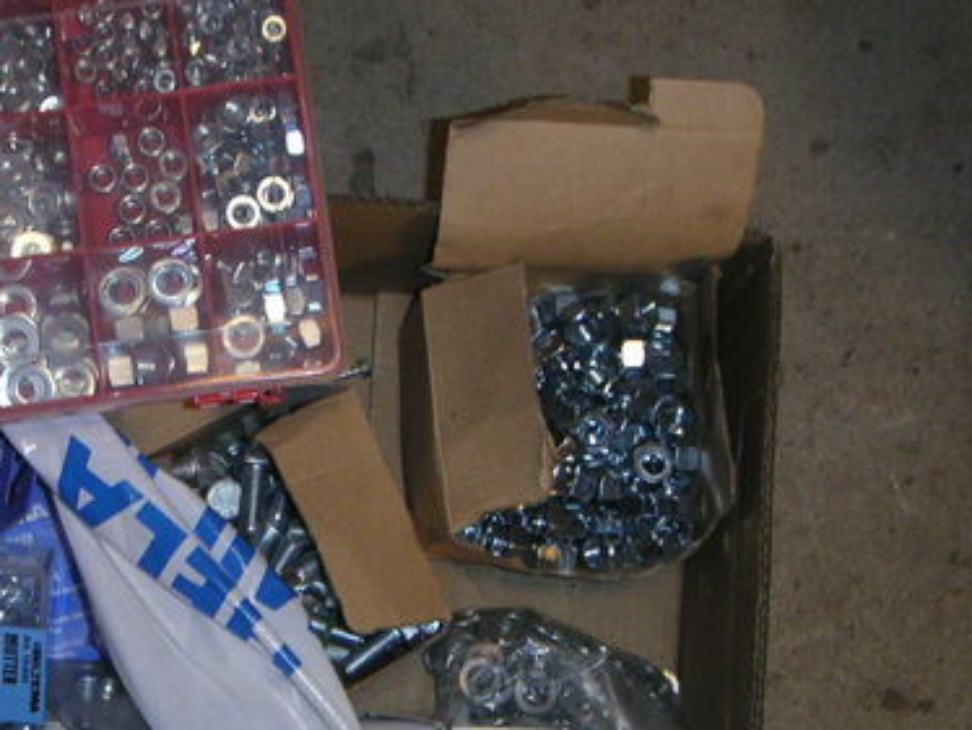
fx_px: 1826
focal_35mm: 65
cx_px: 224
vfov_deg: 22.5
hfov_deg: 29.3
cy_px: 488
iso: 160
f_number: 2.8
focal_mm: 6
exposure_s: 1/45
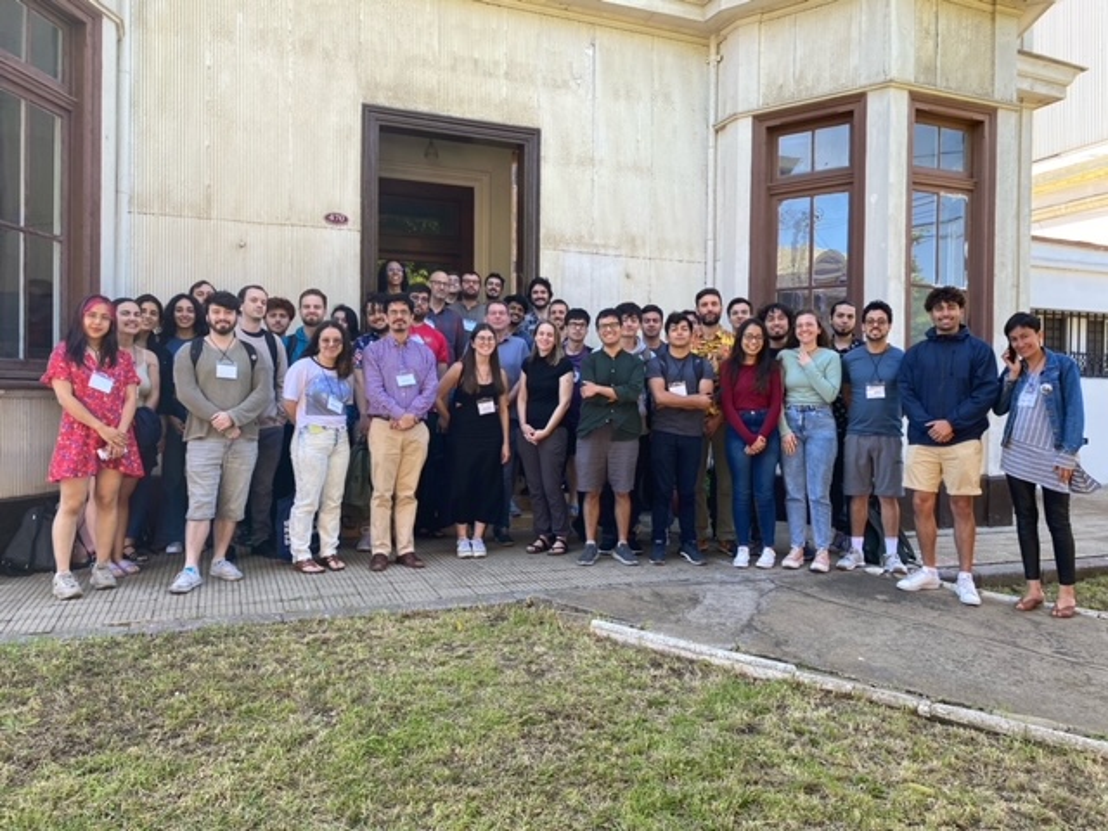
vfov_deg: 53.1
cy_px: 416
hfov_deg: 67.3
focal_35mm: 26
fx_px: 832
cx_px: 554
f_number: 1.8
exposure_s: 1/189
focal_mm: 4.25
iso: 32
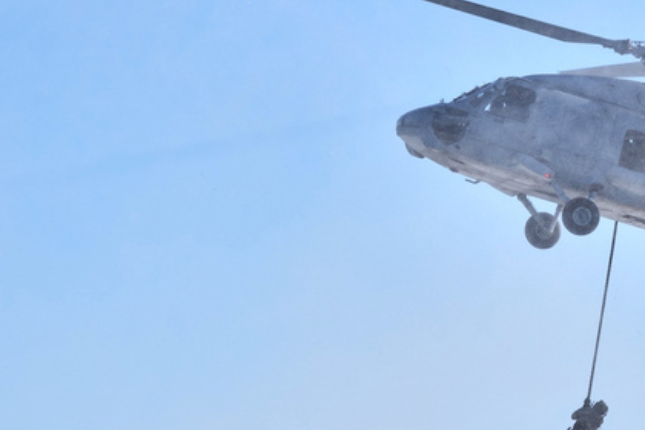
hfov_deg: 7.4
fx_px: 4980
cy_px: 366
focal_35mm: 278
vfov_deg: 4.9
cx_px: 545
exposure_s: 1/1600
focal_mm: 114
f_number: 7.1
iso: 400
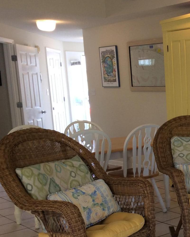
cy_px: 169
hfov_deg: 22.1
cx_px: 225
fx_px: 450
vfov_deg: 29.2
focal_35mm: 64
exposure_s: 1/40
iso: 40
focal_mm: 3.3
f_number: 2.4
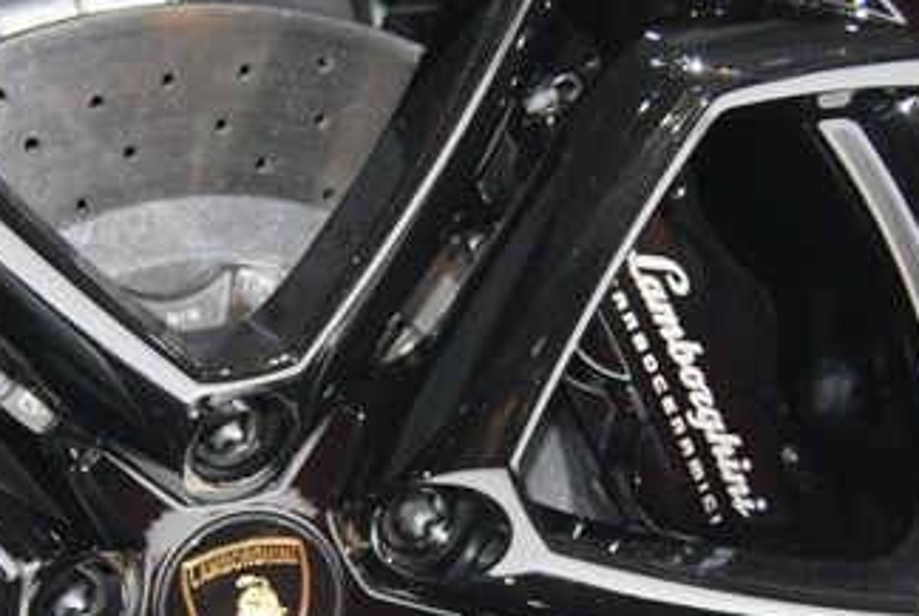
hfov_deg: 22.8
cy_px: 400
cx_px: 414
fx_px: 2275
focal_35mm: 89
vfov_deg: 15.4
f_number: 5
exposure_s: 1/60
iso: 800
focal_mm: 30
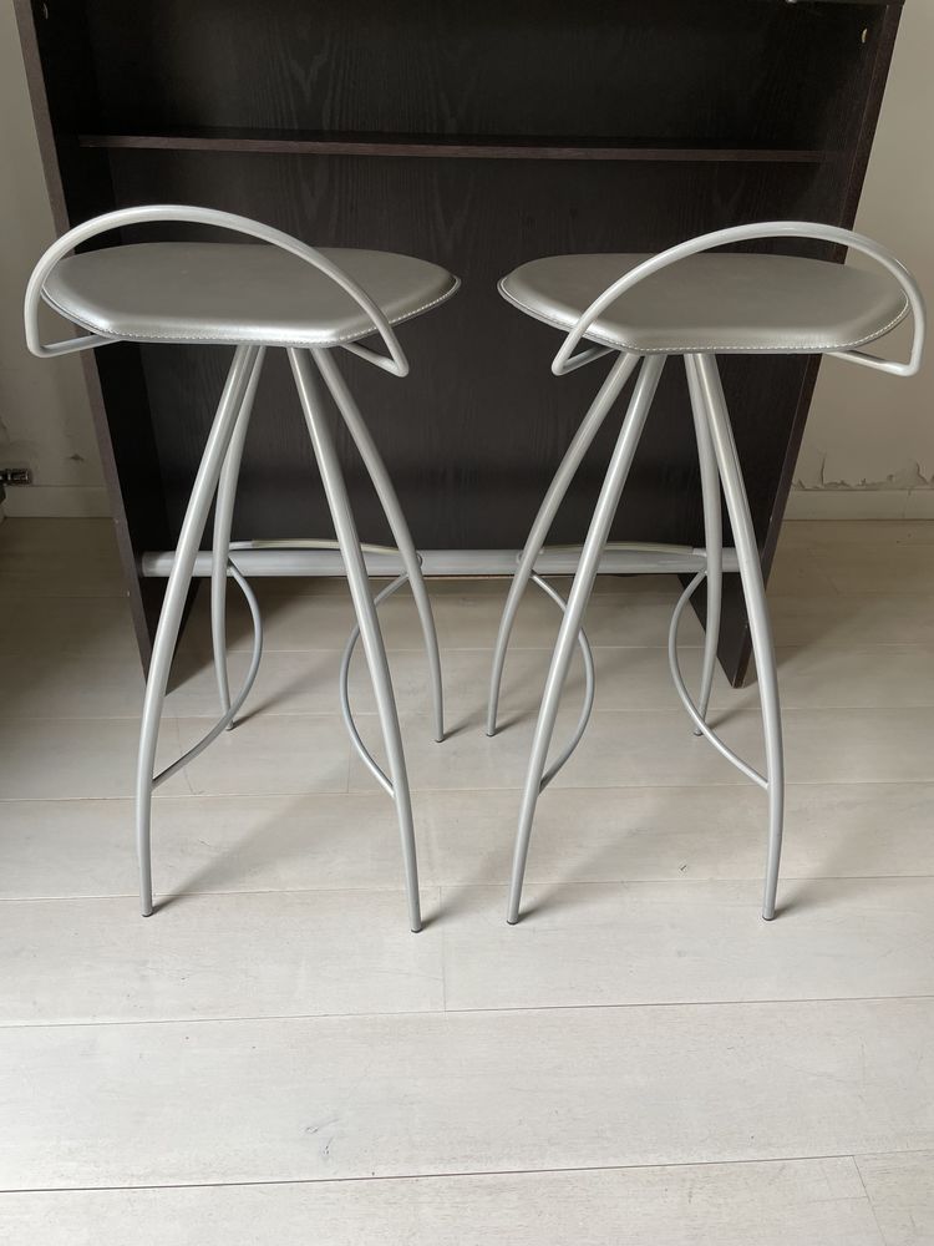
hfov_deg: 53.1
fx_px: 935
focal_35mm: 26
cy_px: 623
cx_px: 467
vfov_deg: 67.3
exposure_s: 1/121
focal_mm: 4.2
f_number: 1.6
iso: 125
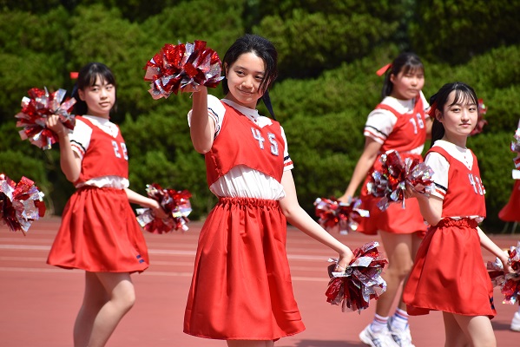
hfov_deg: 6.2
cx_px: 260
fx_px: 4769
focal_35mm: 330
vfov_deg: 4.2
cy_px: 174
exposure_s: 1/640
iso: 200
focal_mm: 220
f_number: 7.1
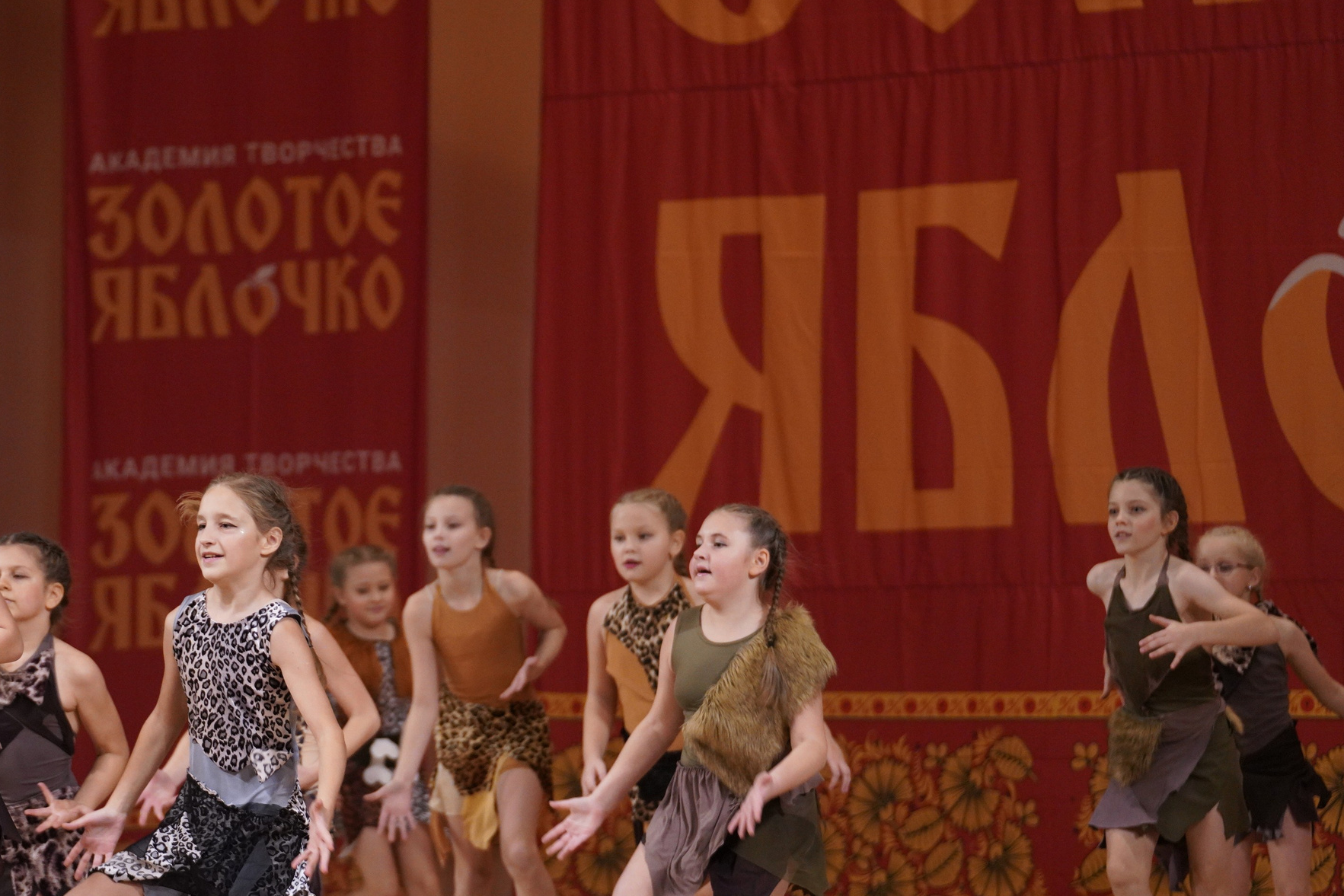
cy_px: 554
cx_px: 380
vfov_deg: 8.5
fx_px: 6011
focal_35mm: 161
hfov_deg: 12.7
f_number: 2.8
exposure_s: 1/400
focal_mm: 111
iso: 2500
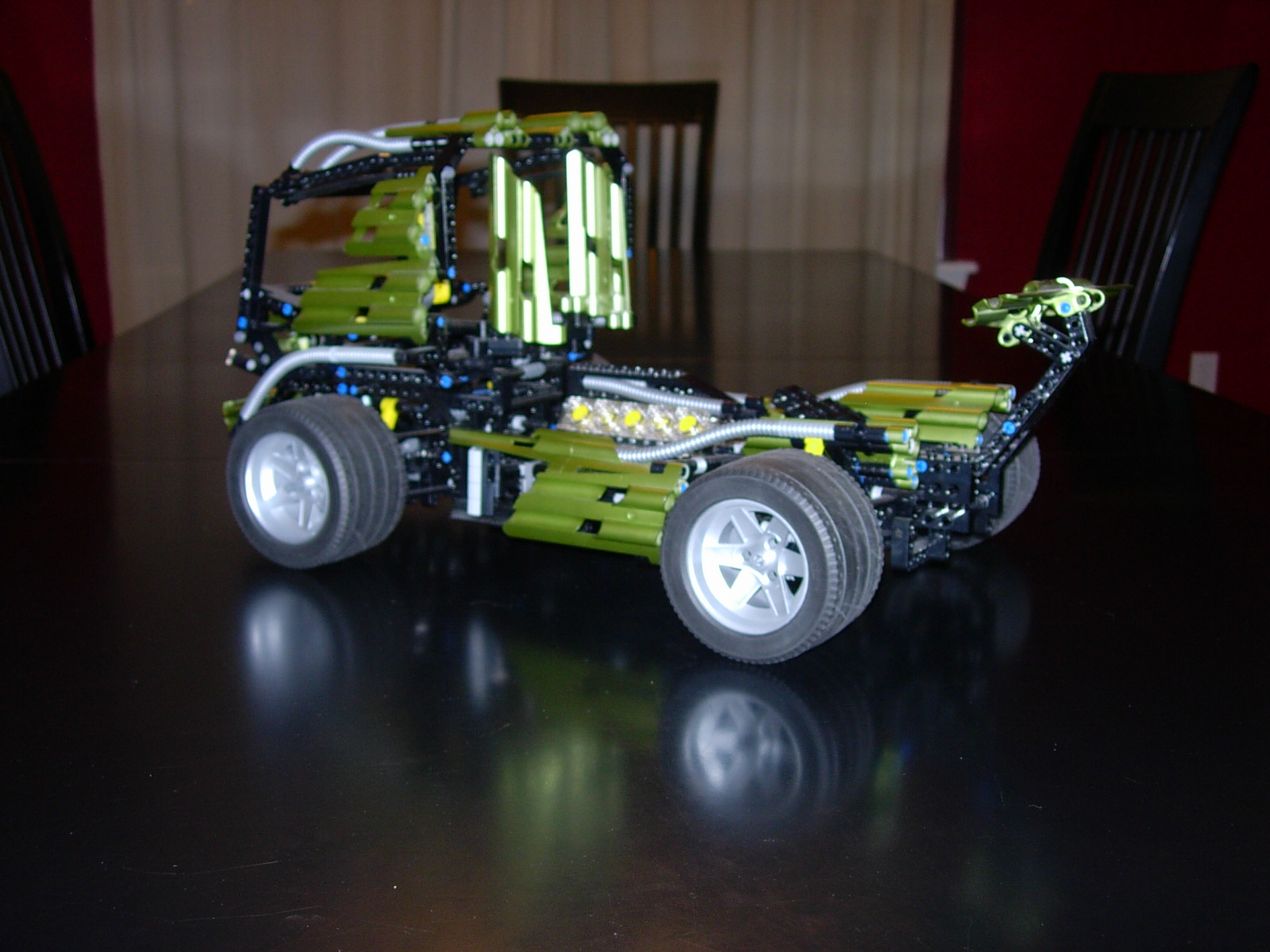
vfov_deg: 35.1
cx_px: 635
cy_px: 476
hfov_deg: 45.8
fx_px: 1504
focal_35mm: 41
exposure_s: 1/64
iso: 79
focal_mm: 8.5
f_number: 2.9
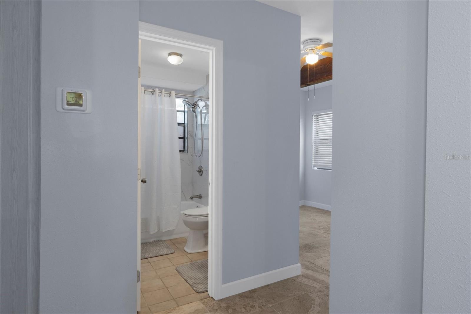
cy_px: 157
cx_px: 236
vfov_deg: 63.2
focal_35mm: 20
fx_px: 255
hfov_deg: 85.4
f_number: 8
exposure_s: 1/3
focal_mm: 13
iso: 320
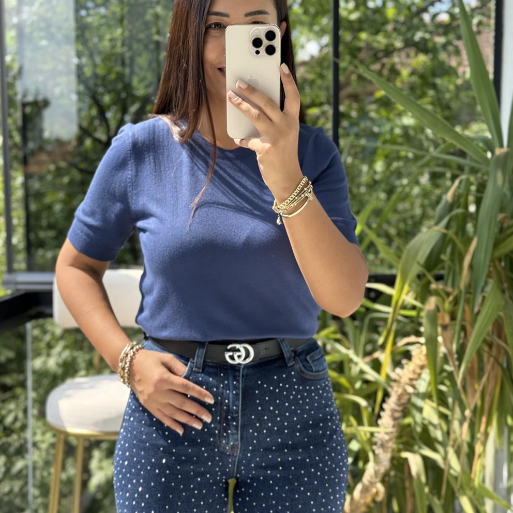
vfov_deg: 30.0
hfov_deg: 30.0
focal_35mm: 57
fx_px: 956
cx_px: 255
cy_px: 259
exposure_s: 1/615
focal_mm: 6.76
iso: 80
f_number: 1.78
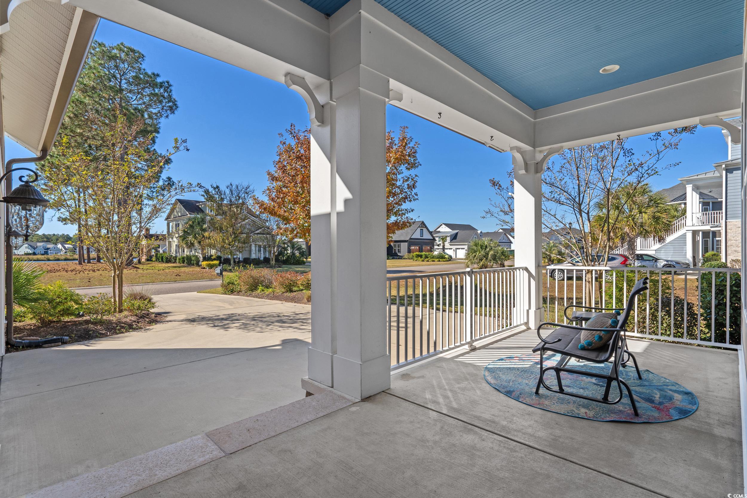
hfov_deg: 93.3
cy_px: 249
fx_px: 353
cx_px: 374
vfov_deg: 70.4
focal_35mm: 17
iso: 320
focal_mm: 17
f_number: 8
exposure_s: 1/60
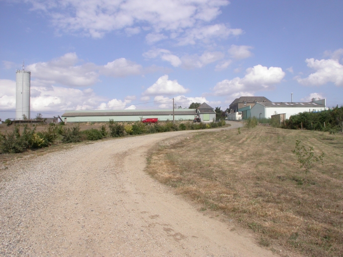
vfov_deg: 35.2
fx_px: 406
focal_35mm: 41
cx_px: 172
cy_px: 128
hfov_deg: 45.8
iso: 100
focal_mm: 8.6
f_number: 7.7
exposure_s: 1/448
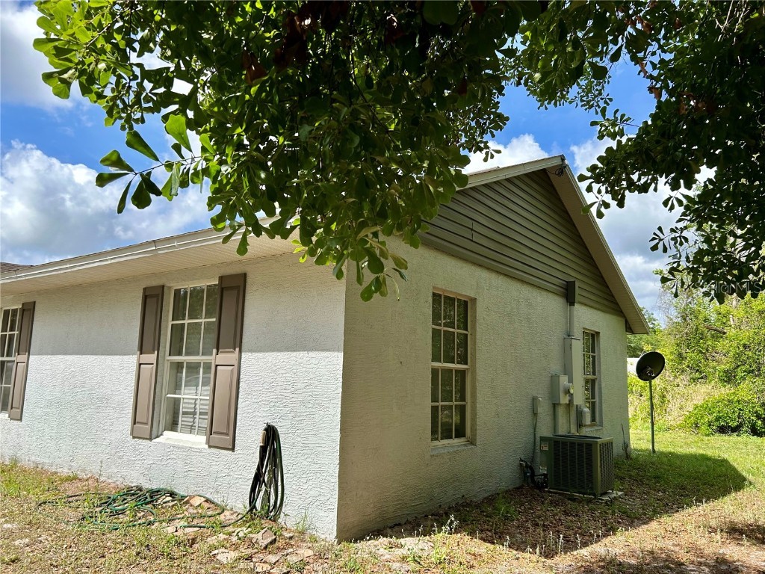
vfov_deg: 53.1
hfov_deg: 67.3
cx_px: 382
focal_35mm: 26
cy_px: 287
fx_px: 575
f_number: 1.5
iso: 50
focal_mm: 5.7
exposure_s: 1/3077
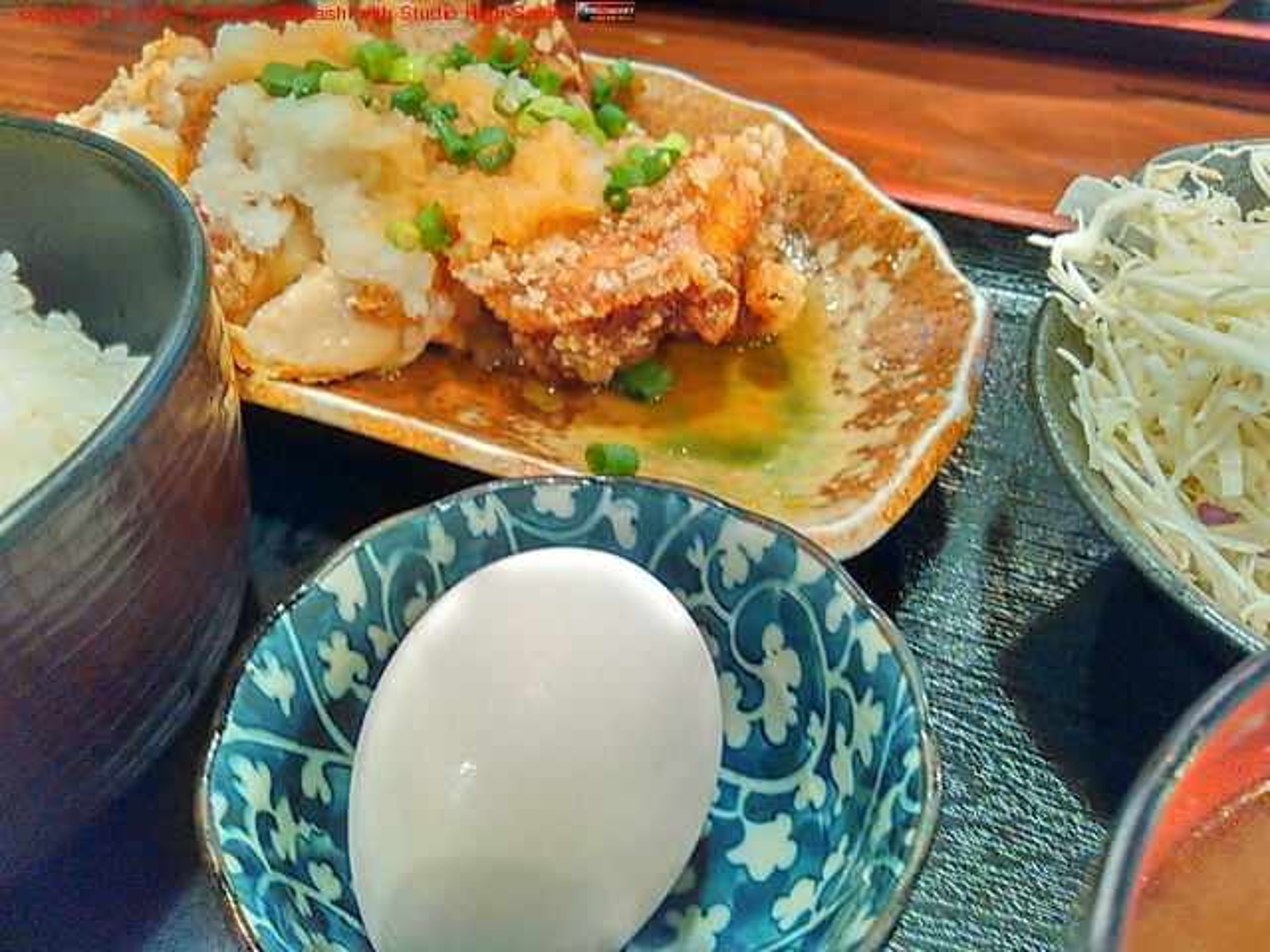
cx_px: 635
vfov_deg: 46.8
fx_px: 1101
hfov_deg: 60.0
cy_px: 476
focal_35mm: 30
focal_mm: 4
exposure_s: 1/15.6
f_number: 2.4
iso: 200
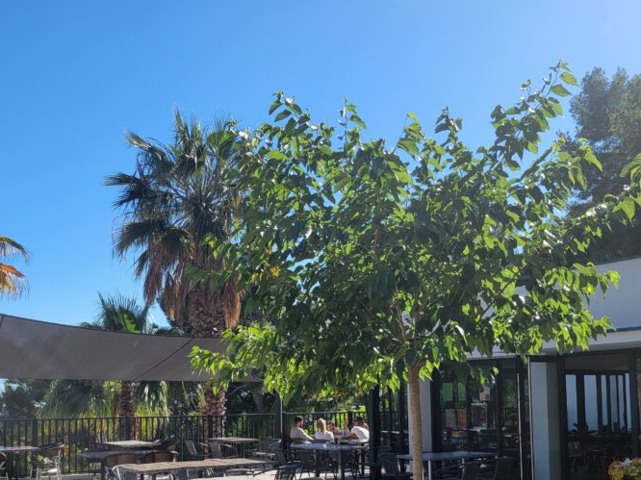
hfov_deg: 46.3
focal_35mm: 40
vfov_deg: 35.2
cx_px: 227
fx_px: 740
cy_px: 357
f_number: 1.8
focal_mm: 5.4
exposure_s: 1/1546
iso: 40
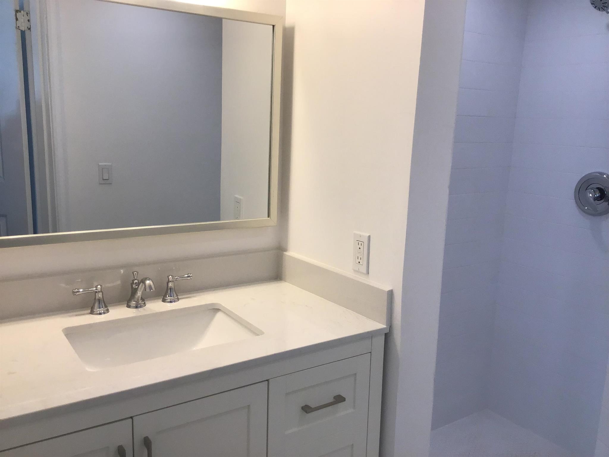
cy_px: 228
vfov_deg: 45.4
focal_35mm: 31
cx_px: 304
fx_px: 545
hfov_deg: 58.4
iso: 50
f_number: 2.4
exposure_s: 1/120
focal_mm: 3.3
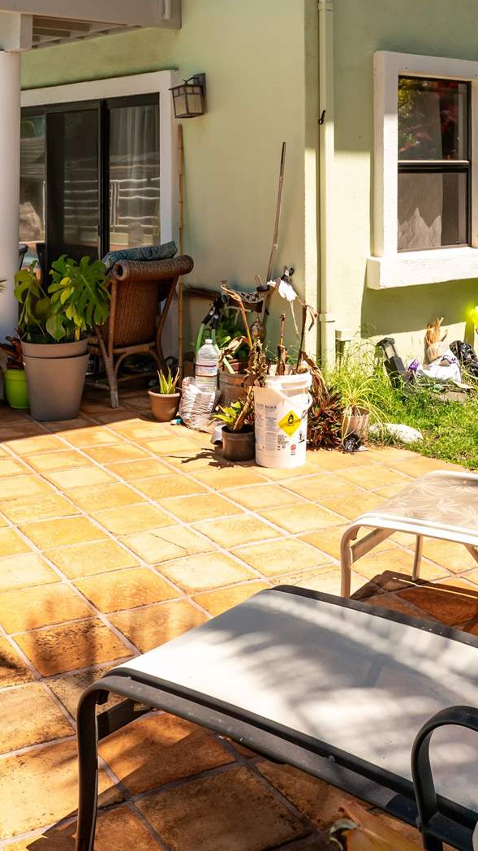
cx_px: 267
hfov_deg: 27.7
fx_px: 970
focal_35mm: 43
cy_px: 160
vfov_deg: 44.8
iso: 320
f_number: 5.6
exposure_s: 1/1000
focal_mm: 14
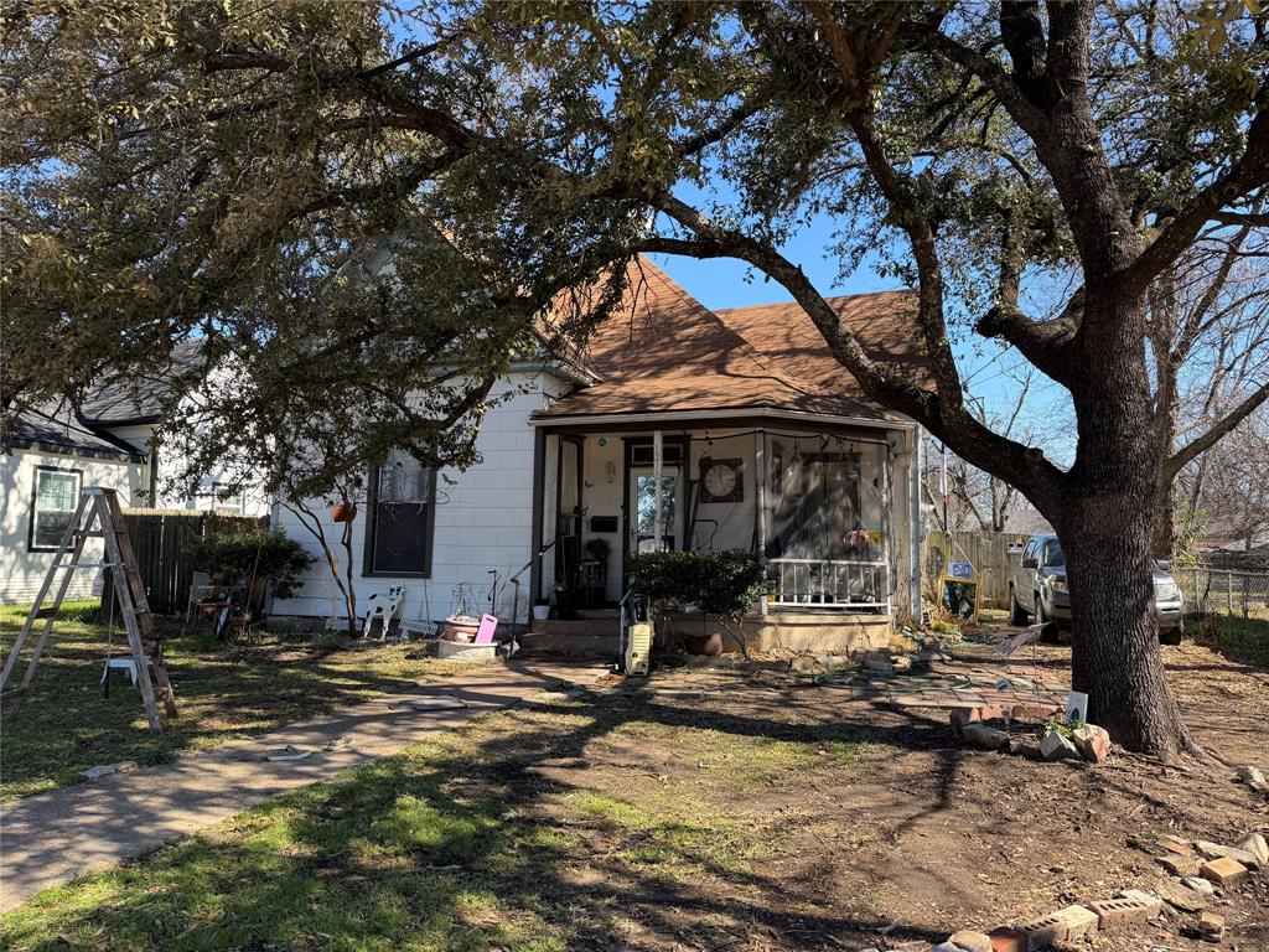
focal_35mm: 24
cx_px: 634
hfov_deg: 71.6
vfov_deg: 56.8
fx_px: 880
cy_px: 476
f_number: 1.78
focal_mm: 6.76
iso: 100
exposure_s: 1/1314
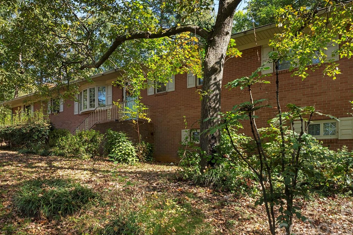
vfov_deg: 48.6
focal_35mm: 26
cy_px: 69
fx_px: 253
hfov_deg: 69.6
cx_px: 154
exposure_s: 1/50
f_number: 9
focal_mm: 11
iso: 250
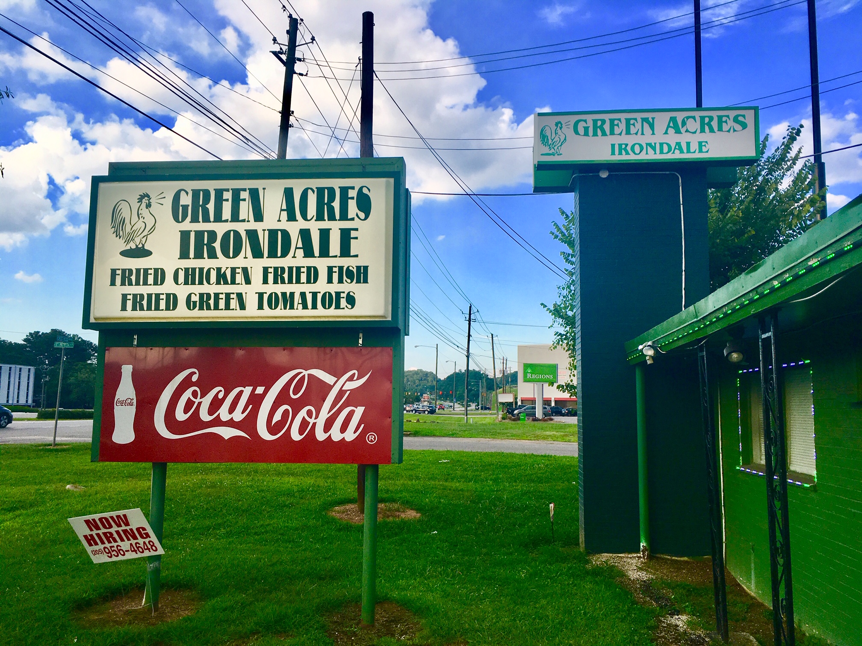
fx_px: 722
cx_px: 431
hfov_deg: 61.7
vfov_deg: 48.2
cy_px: 323
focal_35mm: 29
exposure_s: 1/680
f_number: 2.2
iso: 25
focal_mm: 4.15
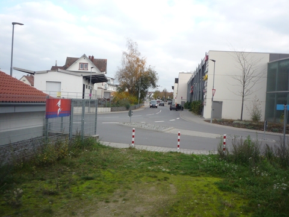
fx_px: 267
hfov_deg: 56.8
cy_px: 108
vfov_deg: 44.2
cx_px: 144
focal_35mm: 32
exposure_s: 1/250
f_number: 4
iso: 160
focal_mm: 5.2
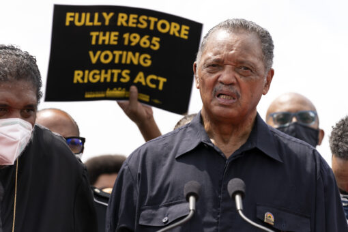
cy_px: 116
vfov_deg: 7.8
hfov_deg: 11.7
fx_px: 1701
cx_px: 174
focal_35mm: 176
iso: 100
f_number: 5
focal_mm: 176
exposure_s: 1/320
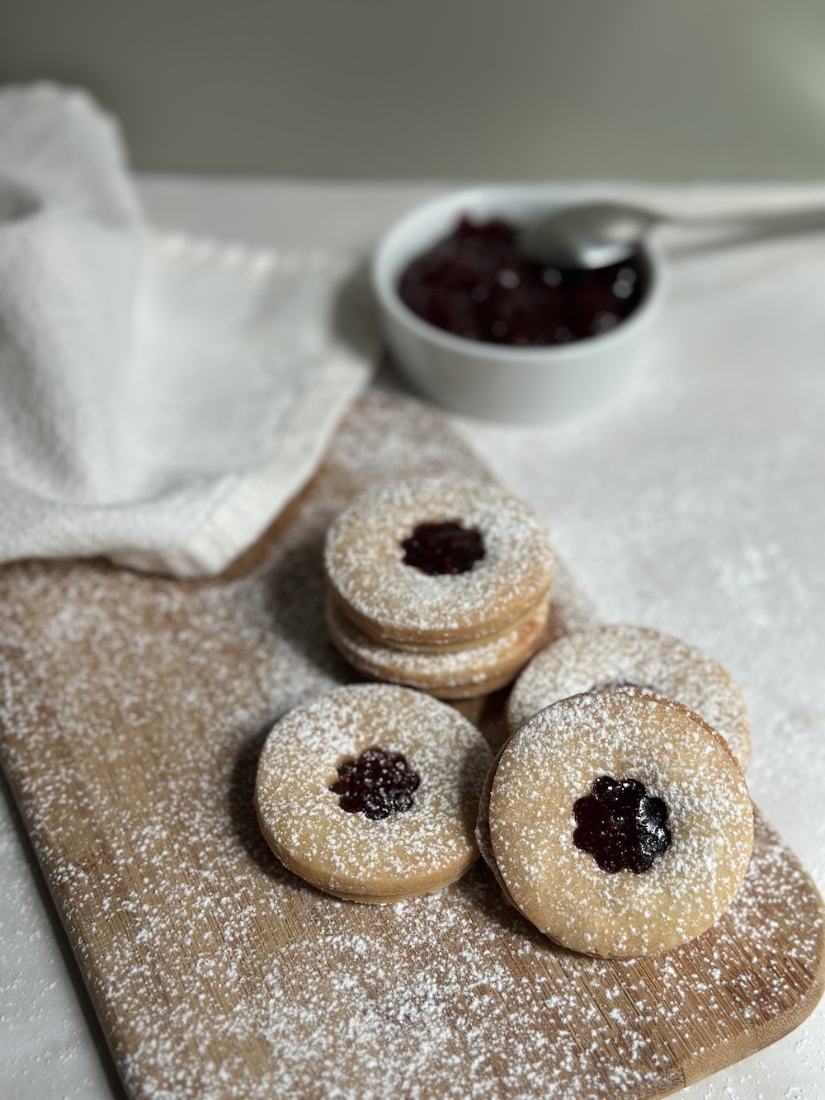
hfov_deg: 30.3
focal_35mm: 48
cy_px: 550
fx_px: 1525
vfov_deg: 39.7
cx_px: 412
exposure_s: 1/1050
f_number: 1.78
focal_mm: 6.86
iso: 80
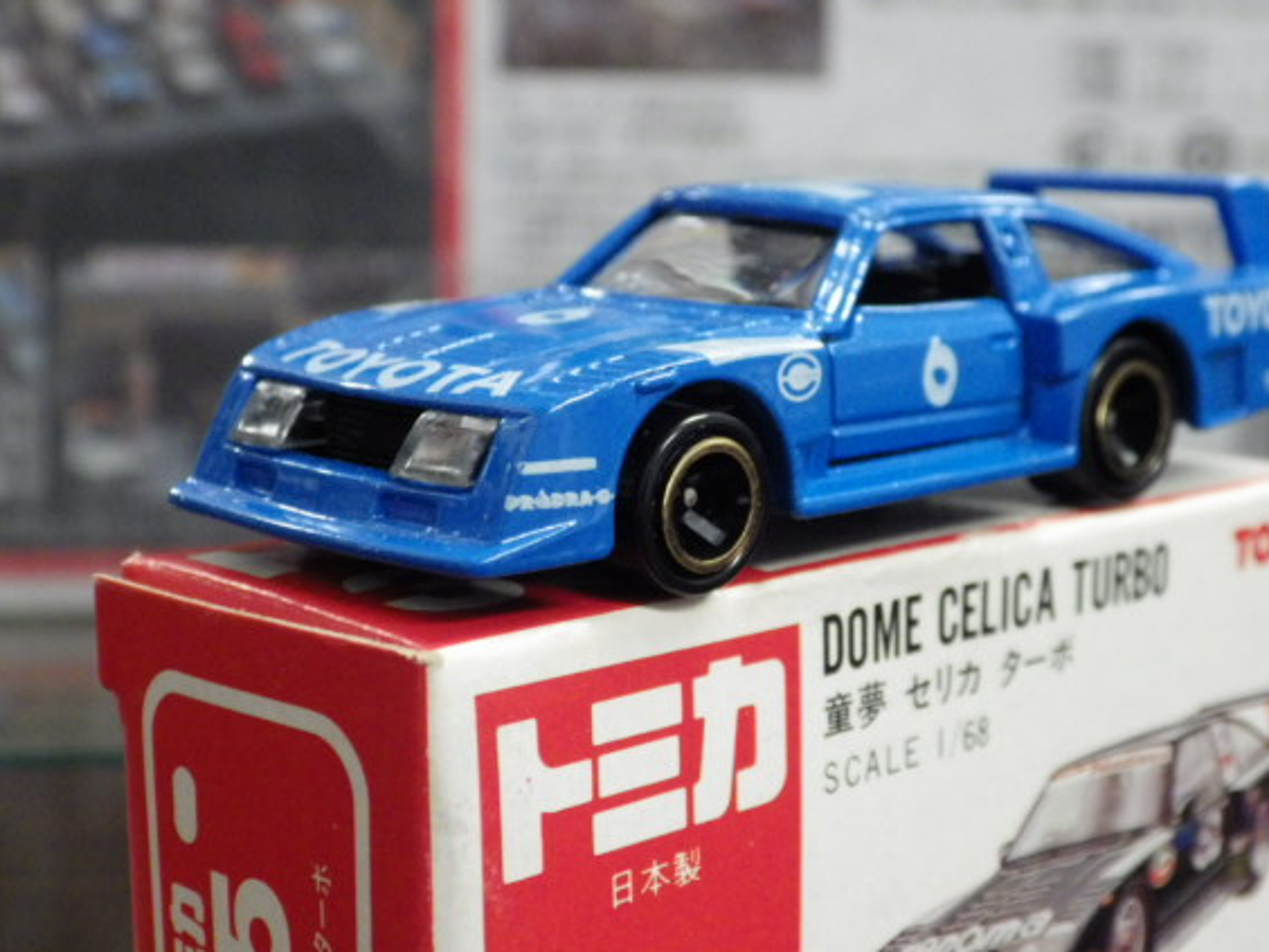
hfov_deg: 28.9
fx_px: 2456
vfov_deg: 21.9
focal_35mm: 67
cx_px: 718
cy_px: 455
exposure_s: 1/30
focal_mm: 10.7
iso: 800
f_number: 4
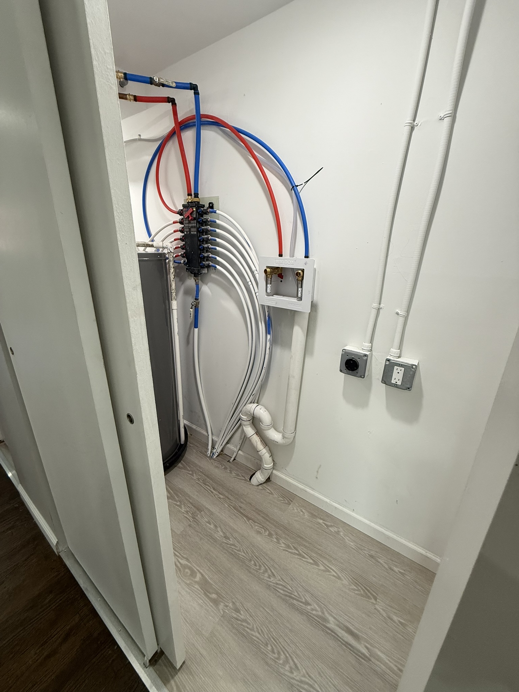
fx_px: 280
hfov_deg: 85.7
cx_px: 260
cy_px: 346
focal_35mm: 14
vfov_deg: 102.1
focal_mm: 2.22
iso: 160
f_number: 2.2
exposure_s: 1/120
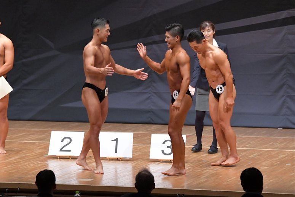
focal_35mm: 240
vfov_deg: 5.7
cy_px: 98
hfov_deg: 8.6
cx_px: 148
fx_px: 1966
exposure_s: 1/400
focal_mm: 160
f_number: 5.6
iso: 8000
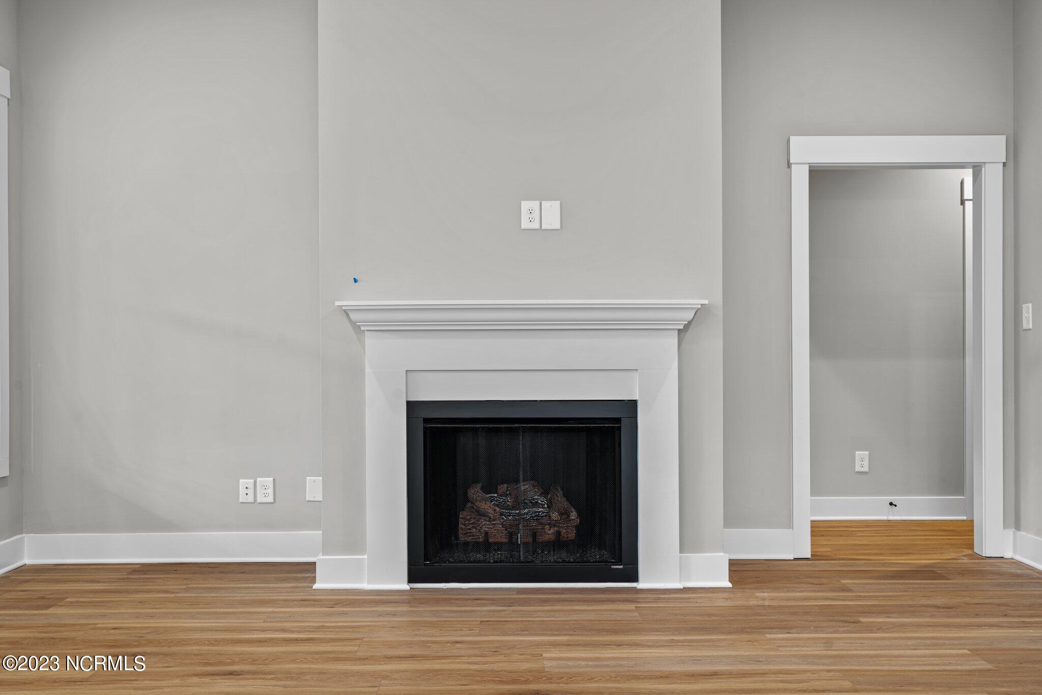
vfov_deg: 37.9
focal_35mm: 35
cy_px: 348
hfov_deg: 54.4
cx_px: 521
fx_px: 1013
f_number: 8
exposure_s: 3.2
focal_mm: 35
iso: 320
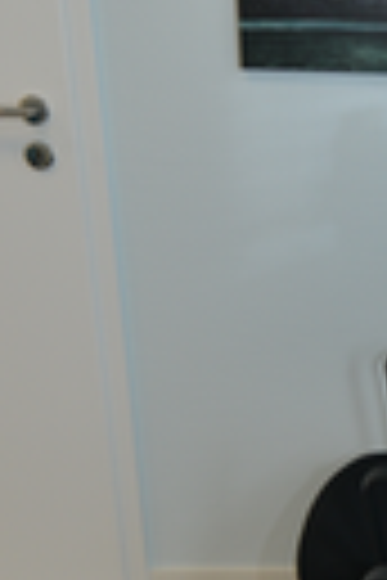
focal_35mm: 58
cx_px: 493
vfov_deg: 33.9
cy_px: 423
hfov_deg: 21.3
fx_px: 935
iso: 400
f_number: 3.5
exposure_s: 1/125
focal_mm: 15
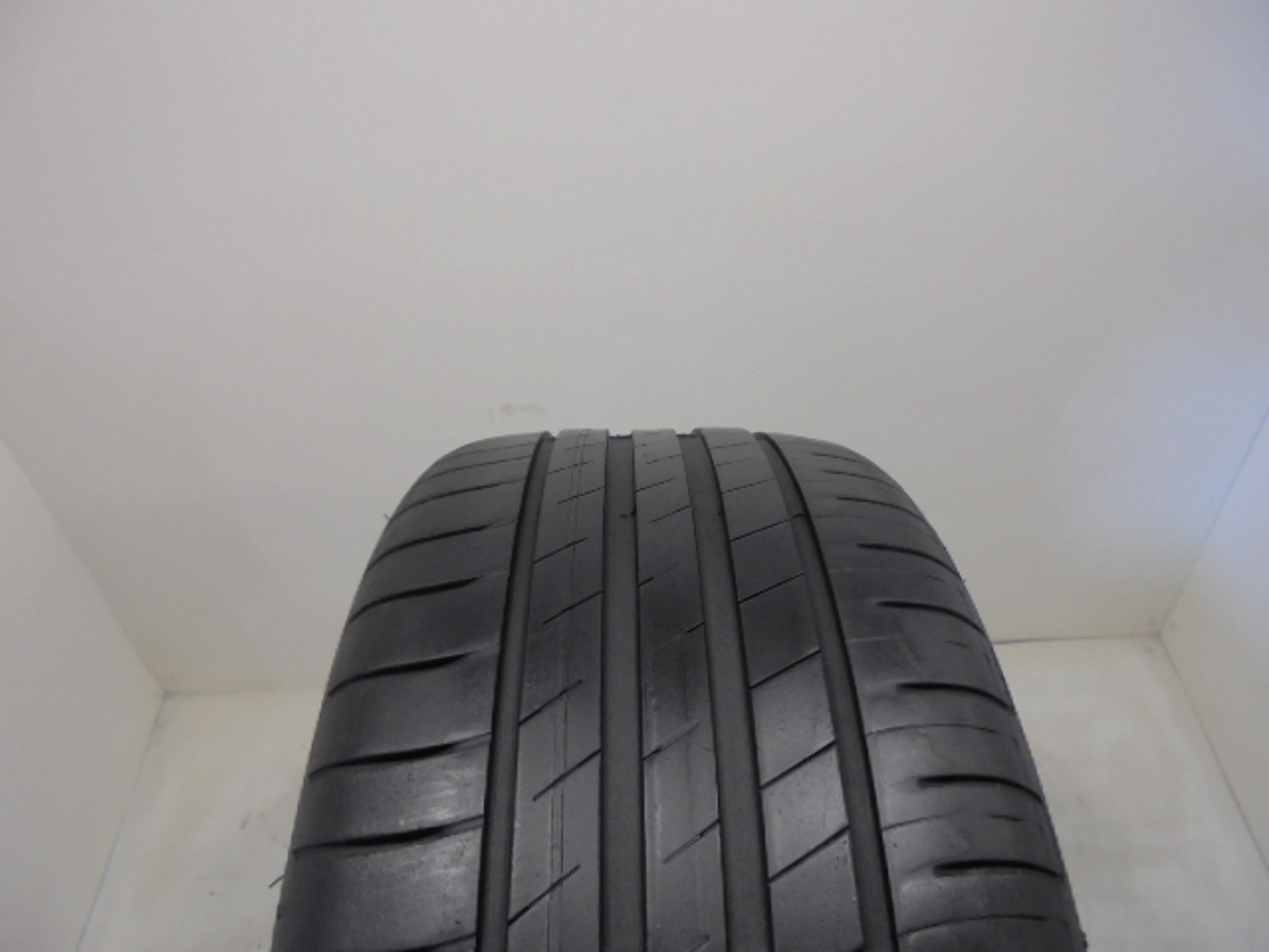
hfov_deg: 67.3
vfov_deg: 53.1
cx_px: 634
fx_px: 953
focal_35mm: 26
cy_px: 476
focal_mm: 4.6
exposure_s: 1/30
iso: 100
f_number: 3.5
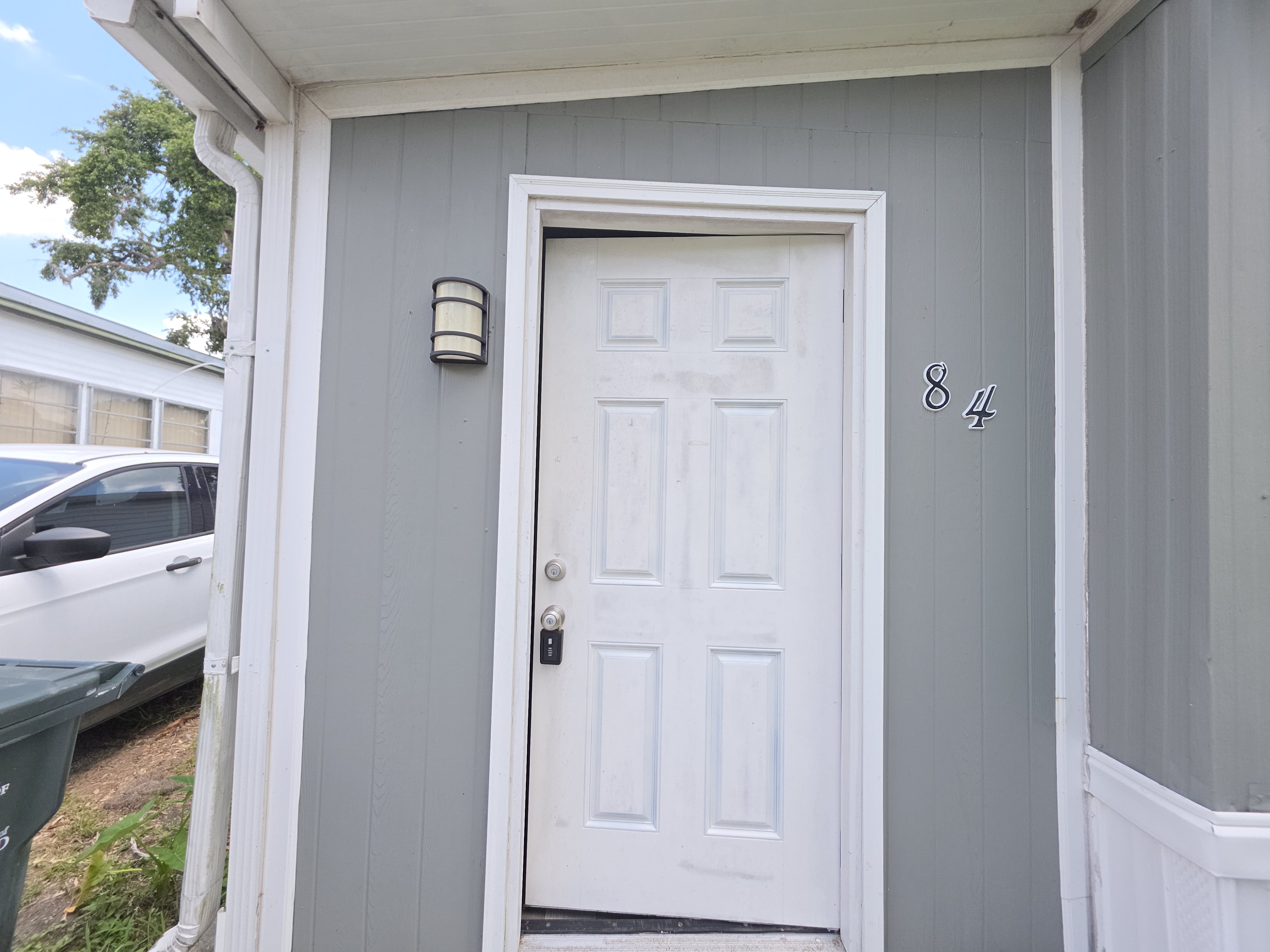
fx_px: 477
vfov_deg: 89.9
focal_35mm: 13
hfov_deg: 106.2
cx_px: 635
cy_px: 476
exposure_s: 1/295
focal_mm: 2.2
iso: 20
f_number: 1.9
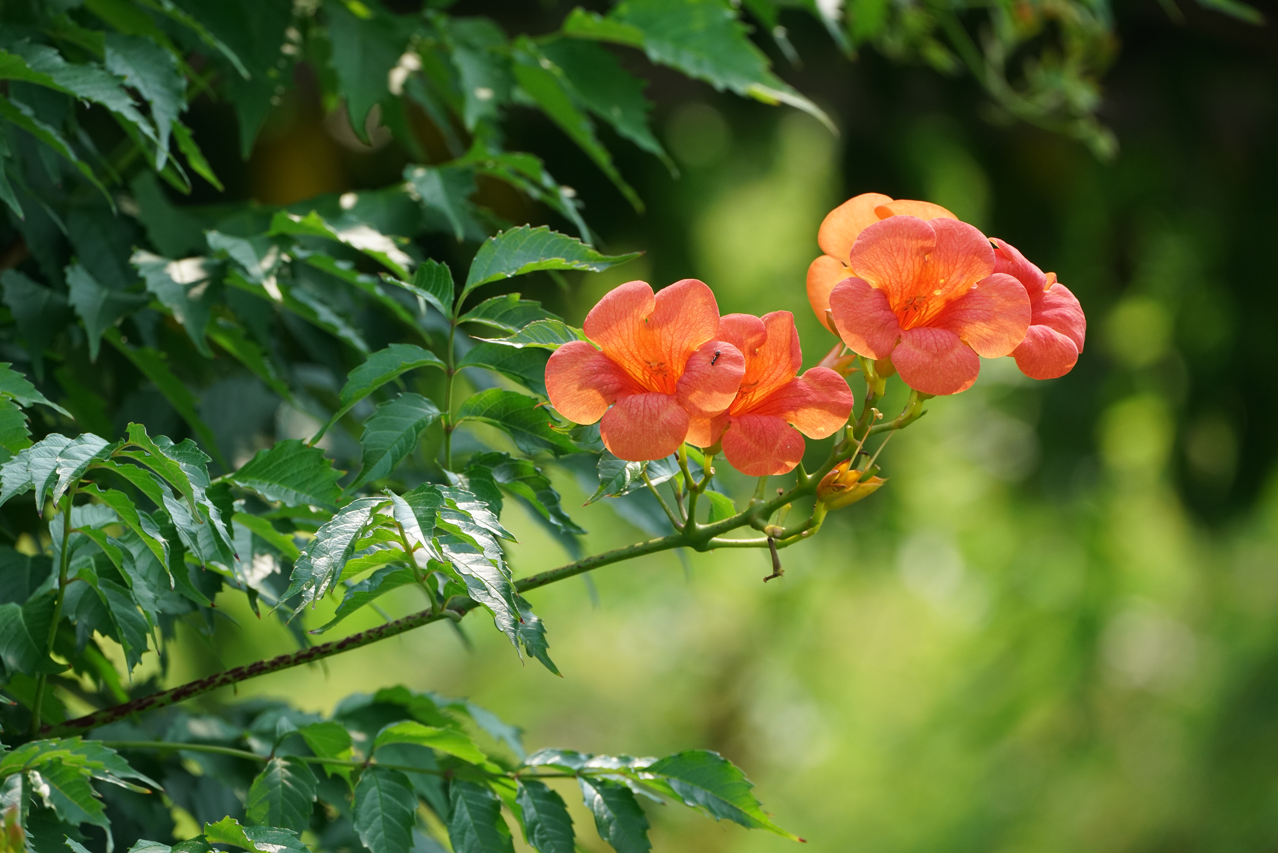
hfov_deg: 3.7
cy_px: 426
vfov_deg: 2.5
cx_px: 639
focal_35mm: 560
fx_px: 19882
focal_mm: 560
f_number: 11
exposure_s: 1/500
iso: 1000
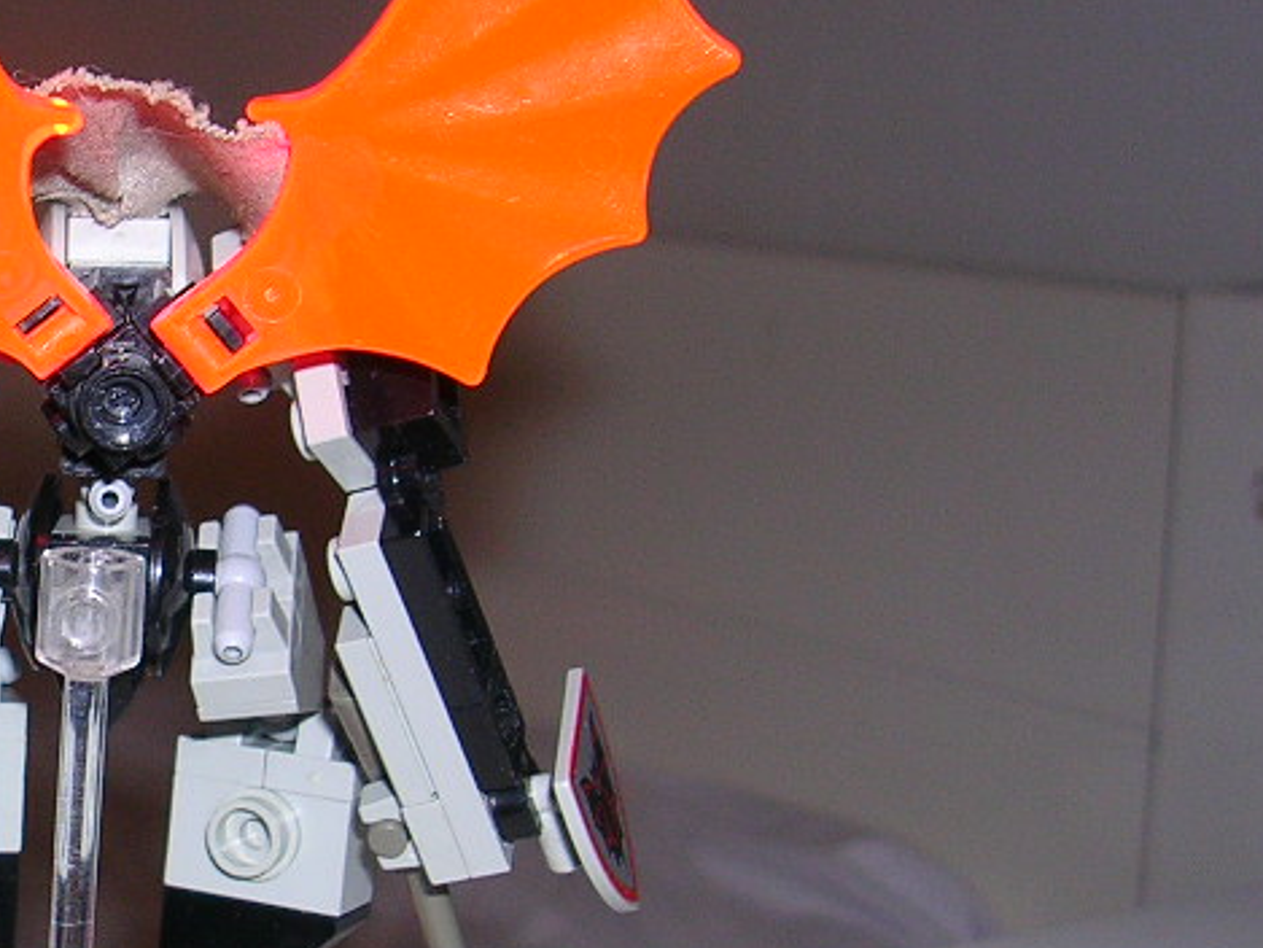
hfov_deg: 23.0
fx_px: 3029
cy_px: 531
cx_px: 129
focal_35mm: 83
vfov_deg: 17.8
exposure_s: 1/60.1
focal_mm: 5.8
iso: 50
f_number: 2.8
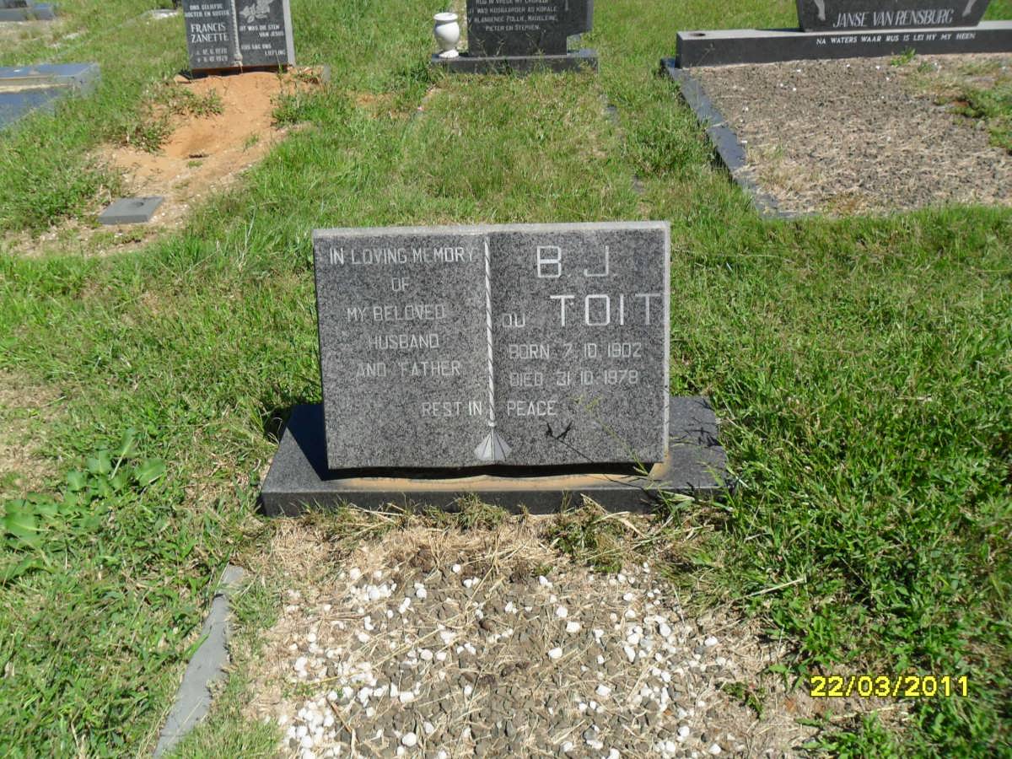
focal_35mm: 27
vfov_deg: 51.4
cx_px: 506
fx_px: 789
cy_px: 380
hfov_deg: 65.3
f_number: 8.9
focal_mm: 4.9
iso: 100
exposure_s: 1/180
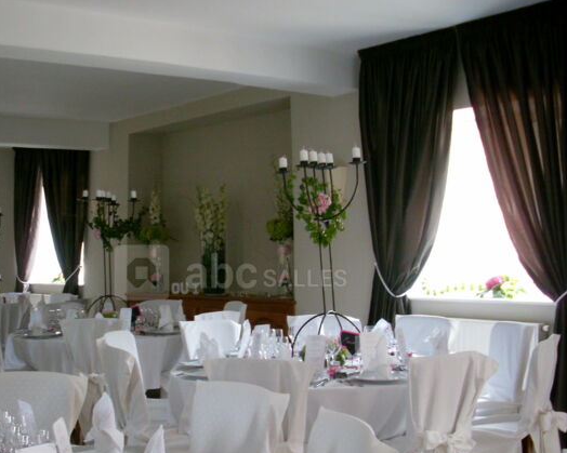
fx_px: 856
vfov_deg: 29.6
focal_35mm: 51
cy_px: 272
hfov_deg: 36.5
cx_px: 230
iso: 200
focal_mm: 6.3
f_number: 3
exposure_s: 1/30
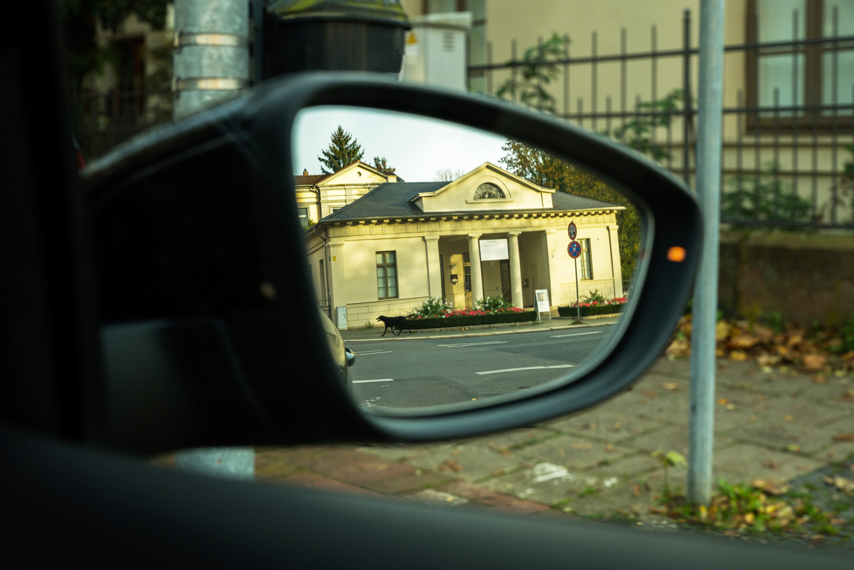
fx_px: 1187
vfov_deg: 27.0
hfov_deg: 39.6
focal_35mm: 50
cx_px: 427
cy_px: 285
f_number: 5.6
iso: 100
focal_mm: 50
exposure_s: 1/30
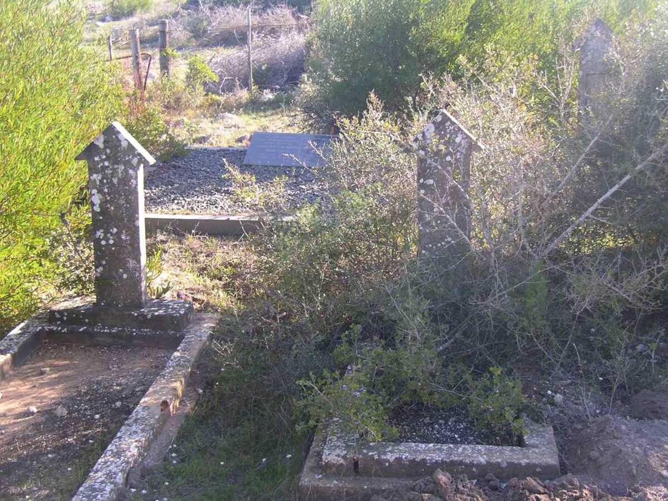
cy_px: 250
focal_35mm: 48
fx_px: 926
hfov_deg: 39.7
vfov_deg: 30.3
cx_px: 334
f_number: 3.1
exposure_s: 1/100
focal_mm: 7.5
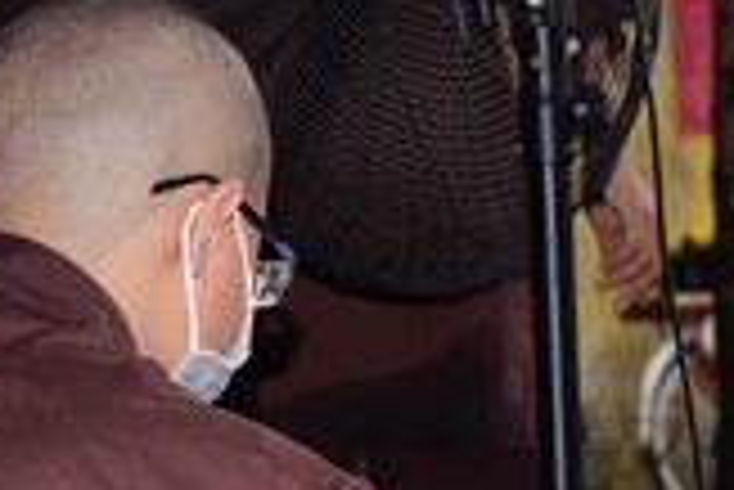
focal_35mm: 259
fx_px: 5285
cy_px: 499
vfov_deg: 5.3
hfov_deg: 7.8
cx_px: 964
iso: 400
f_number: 5.6
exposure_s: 1/125
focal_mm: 65
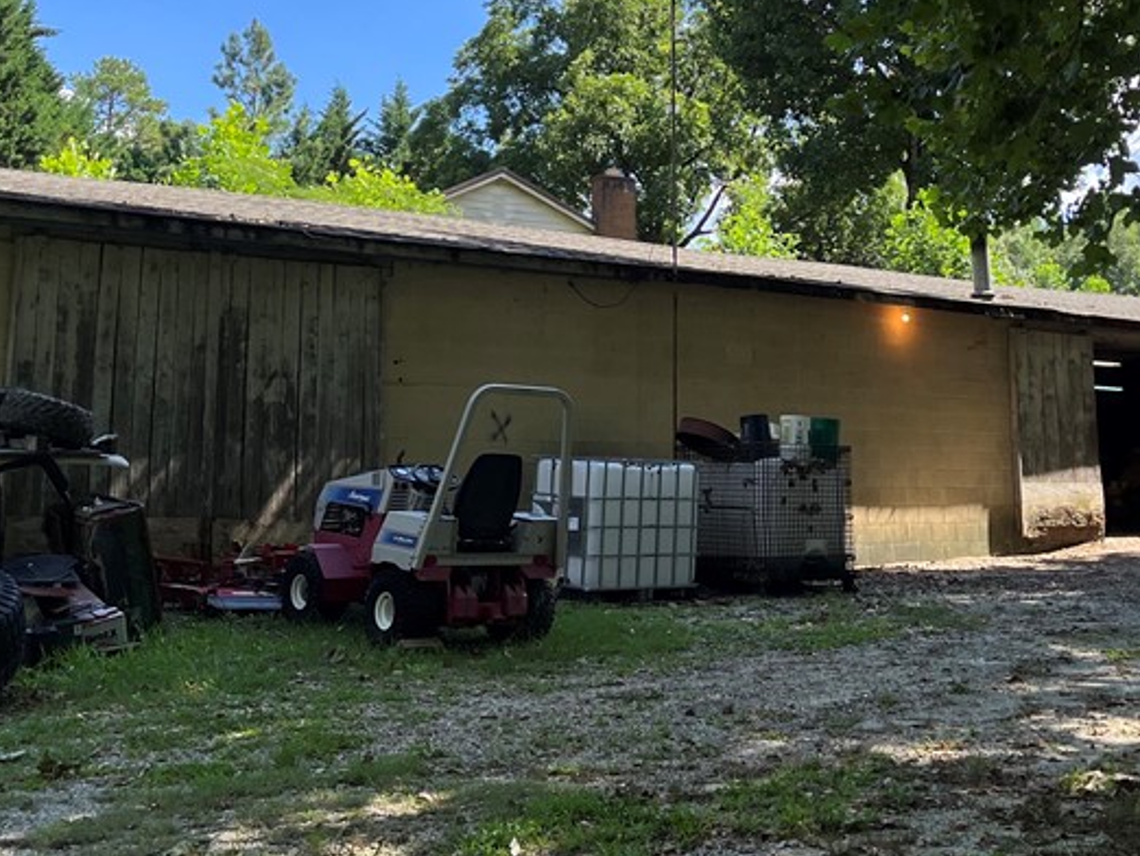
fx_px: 1680
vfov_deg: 28.1
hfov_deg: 37.2
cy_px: 194
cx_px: 723
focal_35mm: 51
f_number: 1.6
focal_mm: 5.1
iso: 50
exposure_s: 1/1325
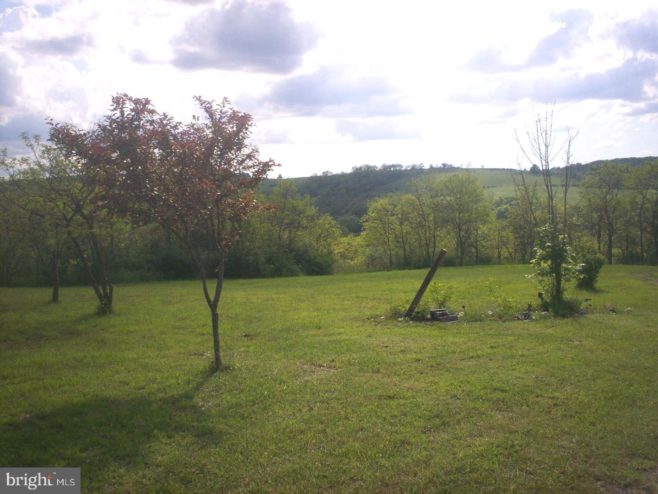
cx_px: 329
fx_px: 685
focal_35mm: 36
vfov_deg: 39.7
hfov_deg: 51.3
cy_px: 247
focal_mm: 6
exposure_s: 1/707
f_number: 4.5
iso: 100
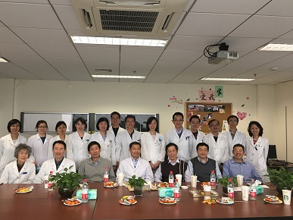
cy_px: 107
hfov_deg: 60.0
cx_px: 142
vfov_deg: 46.8
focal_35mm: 30
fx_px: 254
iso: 40
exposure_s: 1/33
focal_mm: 4.15
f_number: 2.2
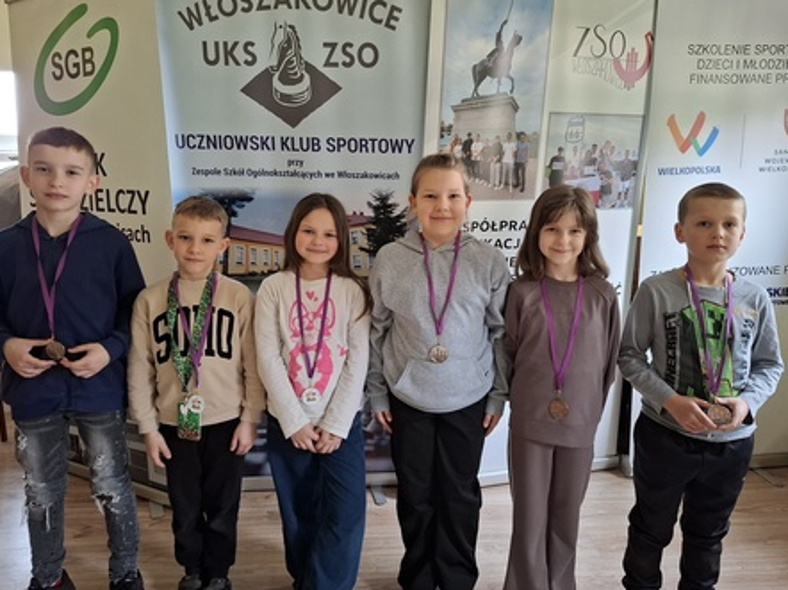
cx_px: 406
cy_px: 282
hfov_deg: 69.4
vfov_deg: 54.8
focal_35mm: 25
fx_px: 569
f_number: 1.8
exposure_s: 1/50
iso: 320
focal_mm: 5.54
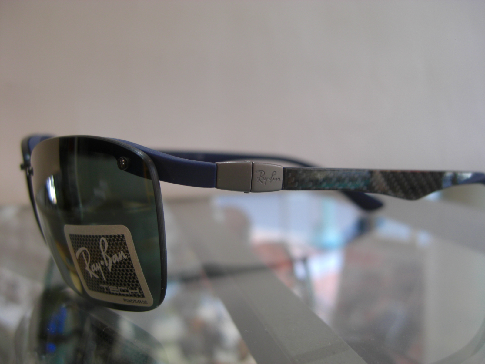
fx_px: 532
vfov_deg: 37.7
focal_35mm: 38
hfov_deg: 49.0
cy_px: 182
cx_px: 242
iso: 100
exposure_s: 1/40
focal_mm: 7.9
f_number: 2.8
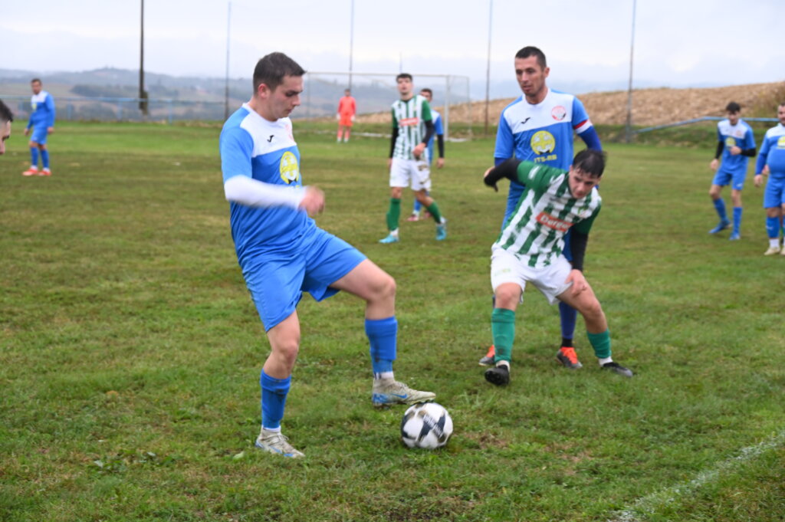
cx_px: 392
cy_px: 261
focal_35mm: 71
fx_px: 1547
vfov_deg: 19.2
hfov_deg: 28.5
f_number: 6
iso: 500
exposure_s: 1/80
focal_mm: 71
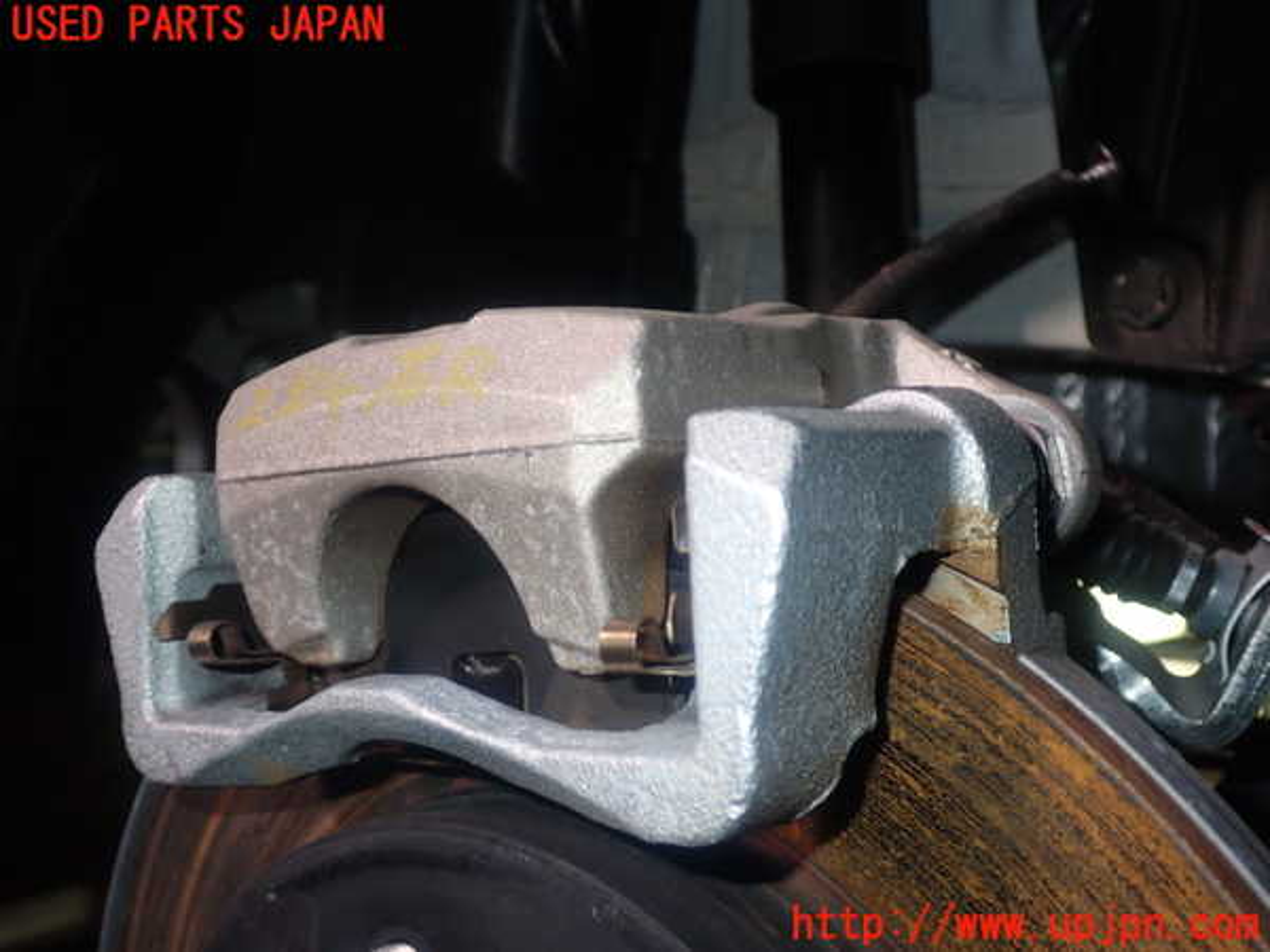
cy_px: 476
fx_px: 1321
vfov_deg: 39.7
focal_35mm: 36
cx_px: 635
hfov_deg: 51.4
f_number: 7.1
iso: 200
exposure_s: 1/40
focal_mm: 6.37
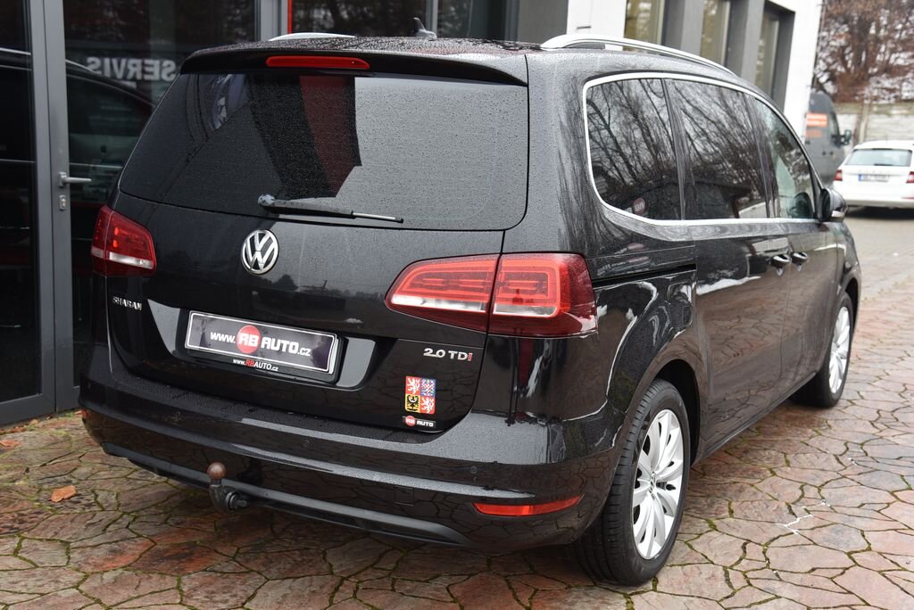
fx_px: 1118
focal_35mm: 44
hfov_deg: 44.5
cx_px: 457
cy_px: 305
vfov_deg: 30.6
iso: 500
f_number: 4.5
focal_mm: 44
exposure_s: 1/80
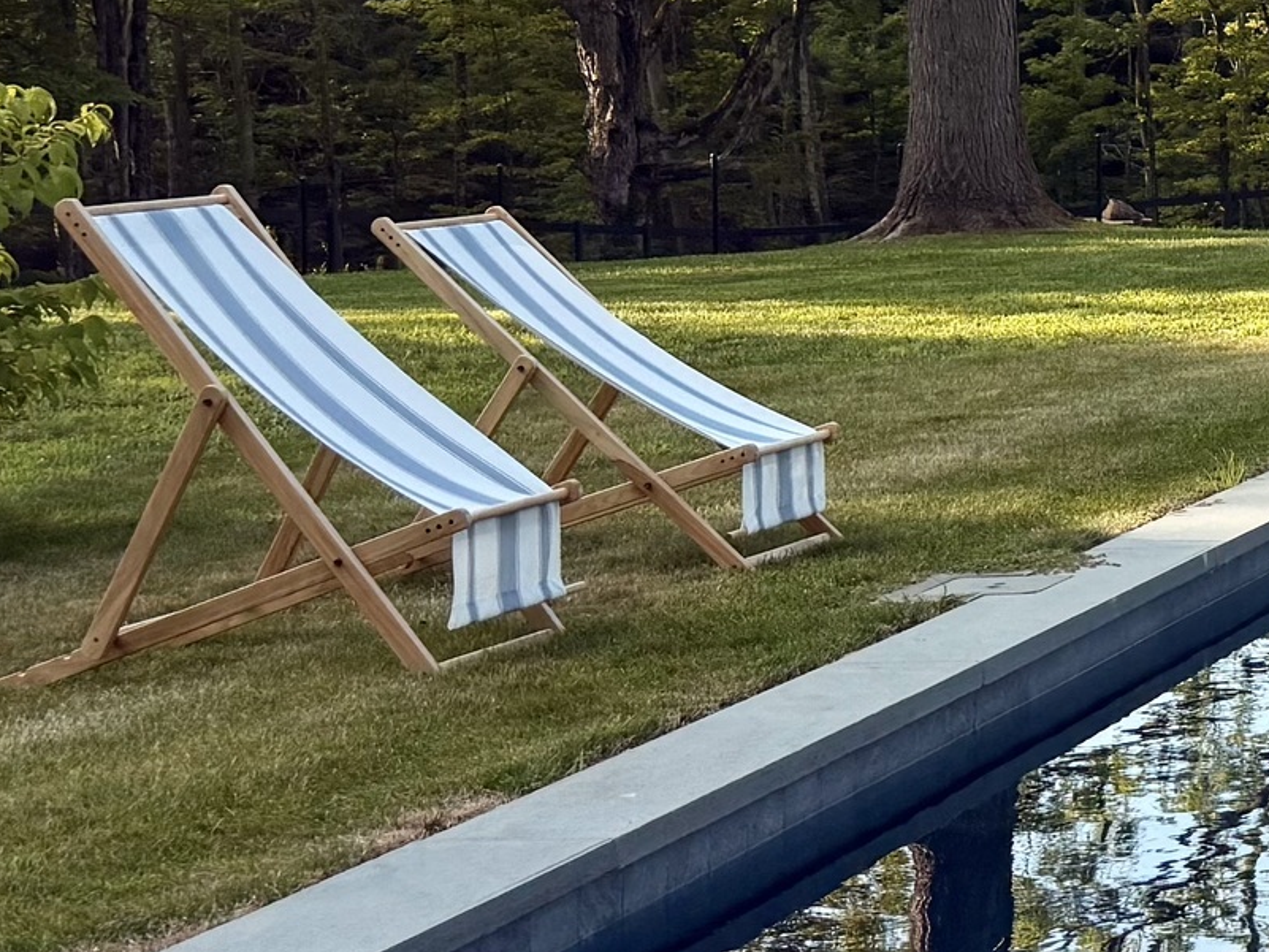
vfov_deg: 15.9
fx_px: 3373
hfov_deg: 17.6
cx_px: 2226
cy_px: 114
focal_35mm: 92
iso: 100
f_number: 1.78
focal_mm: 6.76
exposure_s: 1/1812
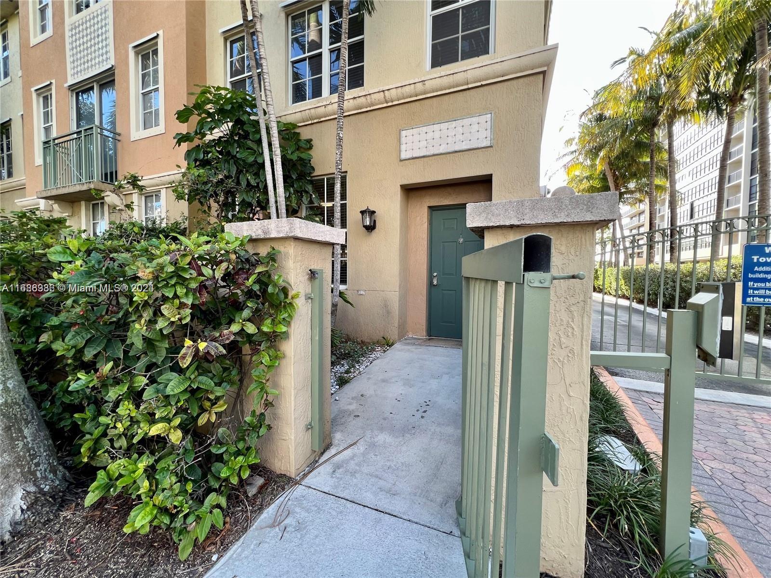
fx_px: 290
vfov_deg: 89.9
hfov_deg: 106.2
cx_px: 386
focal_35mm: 13
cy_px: 289
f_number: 1.8
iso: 32
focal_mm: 1.57
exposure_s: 1/99
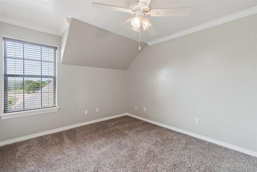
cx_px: 128
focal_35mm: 15
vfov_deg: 77.3
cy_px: 86
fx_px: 107
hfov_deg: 100.4
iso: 200
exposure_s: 1/40
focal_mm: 10
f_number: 6.3
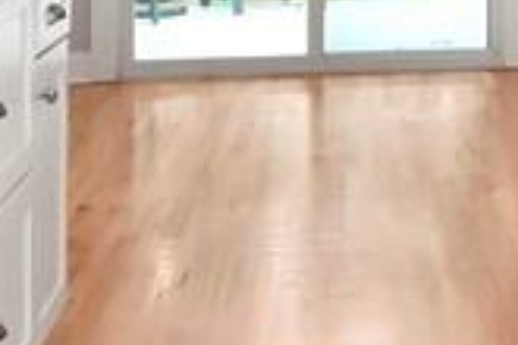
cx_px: 656
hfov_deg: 18.7
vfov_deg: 12.8
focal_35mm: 102
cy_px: -162
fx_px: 1469
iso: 640
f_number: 9
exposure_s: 1/60
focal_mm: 11
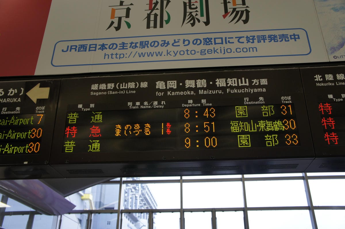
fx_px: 316
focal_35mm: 33
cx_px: 172
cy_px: 114
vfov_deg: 39.9
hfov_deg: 57.2
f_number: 4.5
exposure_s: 1/40
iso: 200
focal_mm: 22
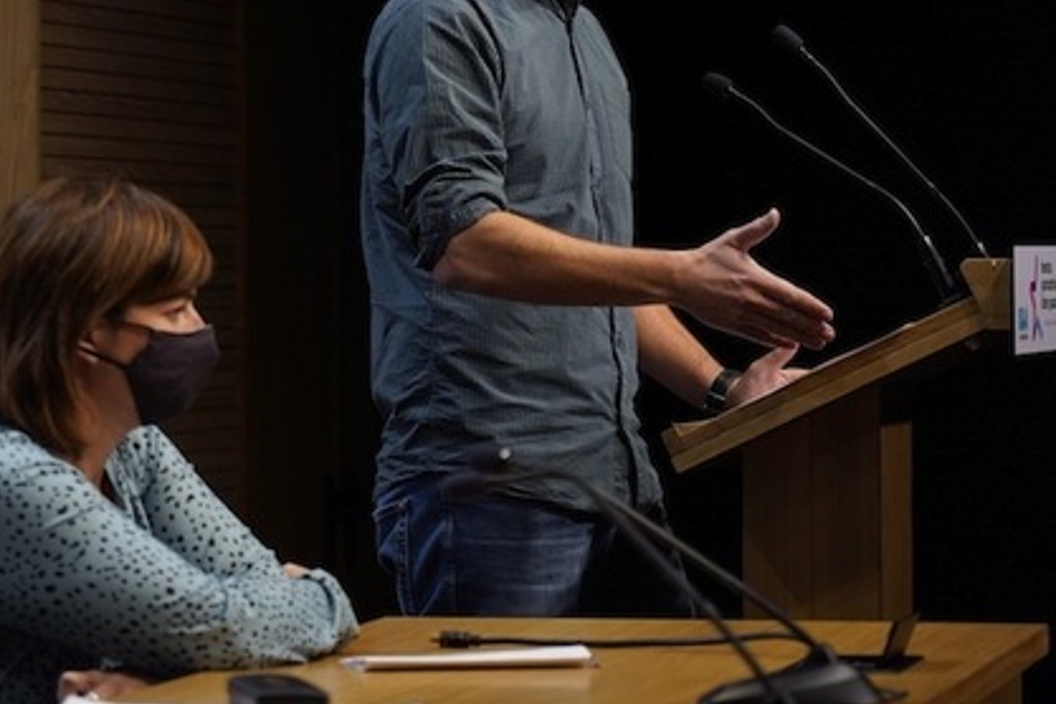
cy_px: 273
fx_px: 5368
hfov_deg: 11.2
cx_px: 273
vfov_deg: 7.5
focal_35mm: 183
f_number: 4
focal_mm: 105
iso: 320
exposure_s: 1/320
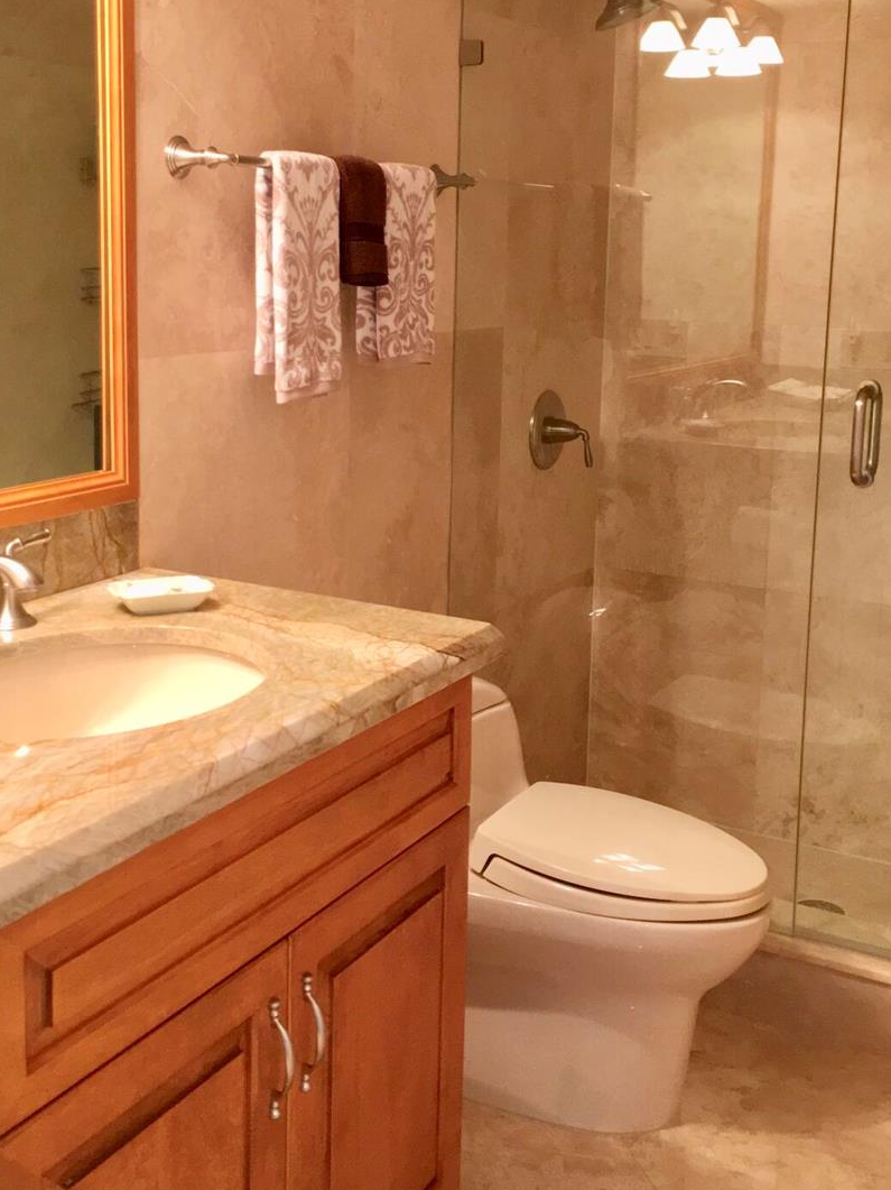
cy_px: 469
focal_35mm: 42
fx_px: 1442
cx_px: 383
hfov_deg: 34.3
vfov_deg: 44.5
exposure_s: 1/30
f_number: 2.2
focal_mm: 4.15
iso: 100
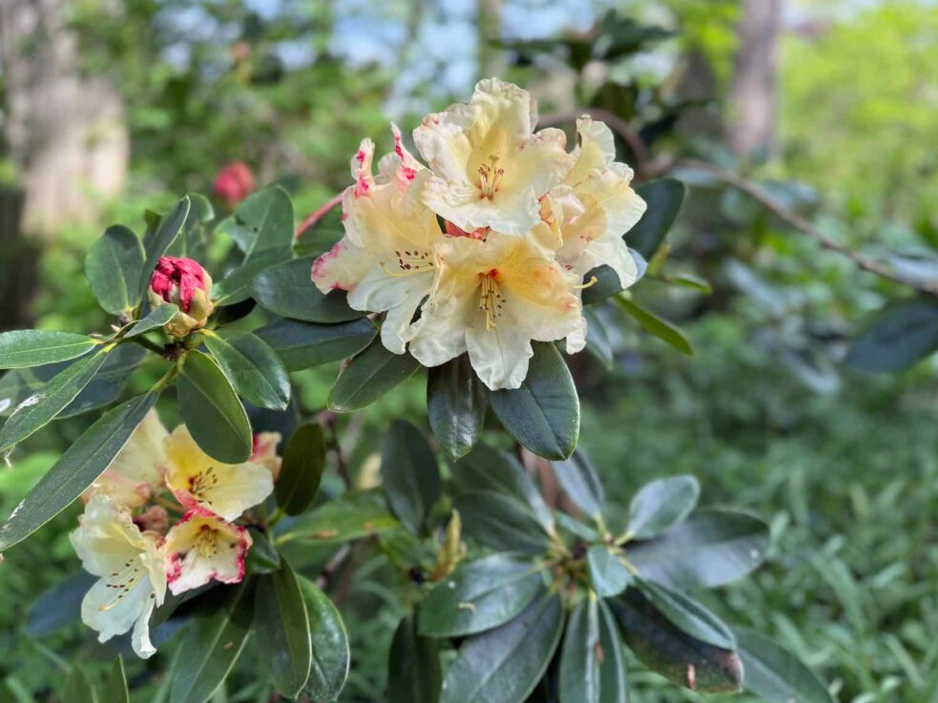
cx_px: 466
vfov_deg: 54.9
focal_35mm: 25
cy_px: 348
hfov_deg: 69.4
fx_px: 677
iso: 80
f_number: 1.78
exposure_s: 1/313
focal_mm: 6.76
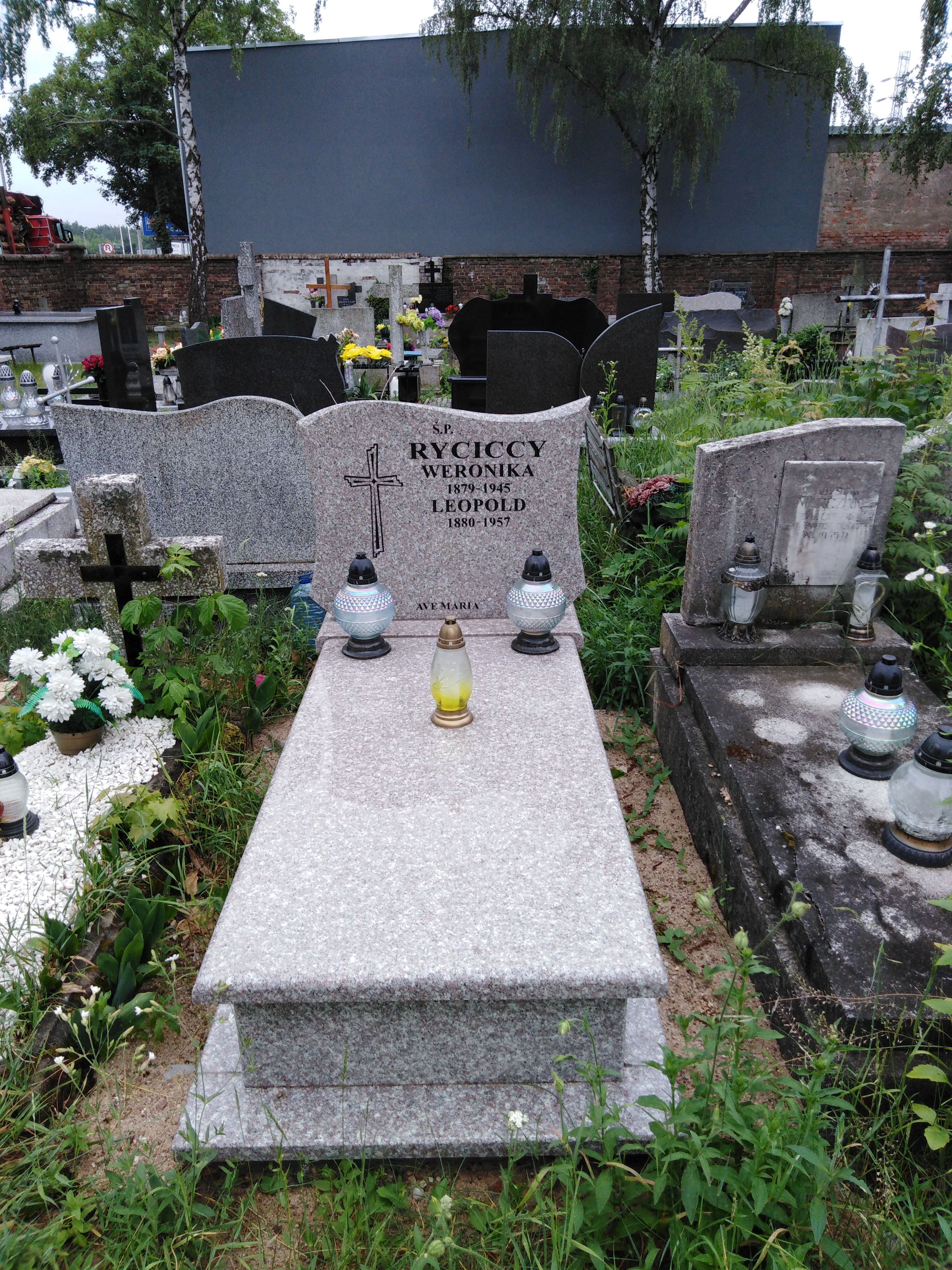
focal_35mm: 26
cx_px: 476
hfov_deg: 53.1
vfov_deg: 67.3
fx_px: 953
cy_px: 635
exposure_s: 1/271
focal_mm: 3.46
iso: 100
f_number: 2.2
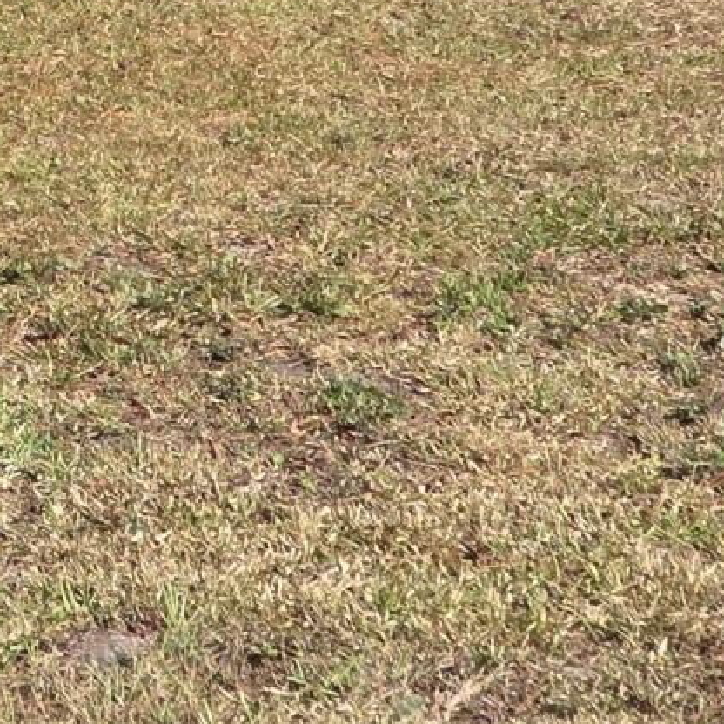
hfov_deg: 5.9
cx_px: -480
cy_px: -649
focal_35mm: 293
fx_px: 6933
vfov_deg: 5.9
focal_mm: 7.9
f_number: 2.4
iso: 50
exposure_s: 1/1102
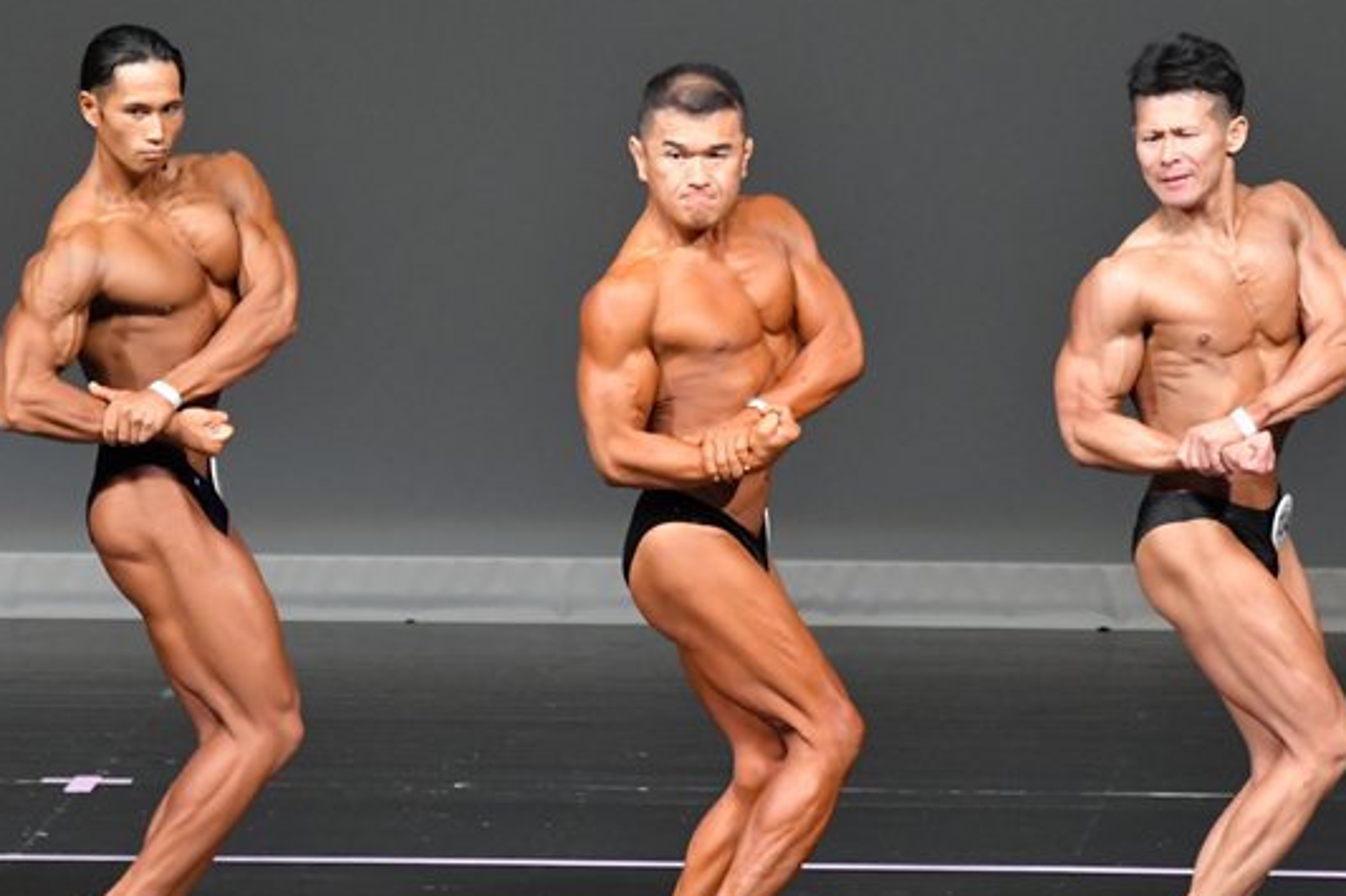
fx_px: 16296
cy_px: 452
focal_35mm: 436
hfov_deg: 4.7
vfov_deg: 3.2
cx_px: 605
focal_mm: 200
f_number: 5.6
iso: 5000
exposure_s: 1/400
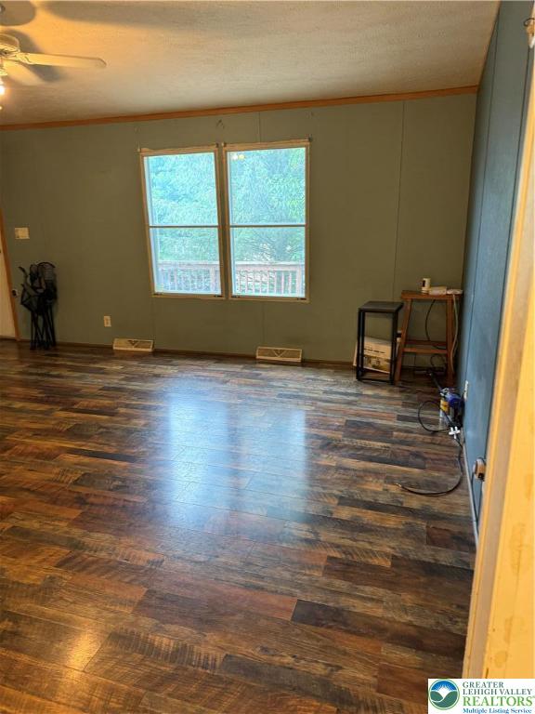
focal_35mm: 24
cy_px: 357
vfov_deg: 71.6
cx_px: 268
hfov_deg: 56.8
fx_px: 495
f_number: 1.78
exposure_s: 1/60
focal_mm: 6.76
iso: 250
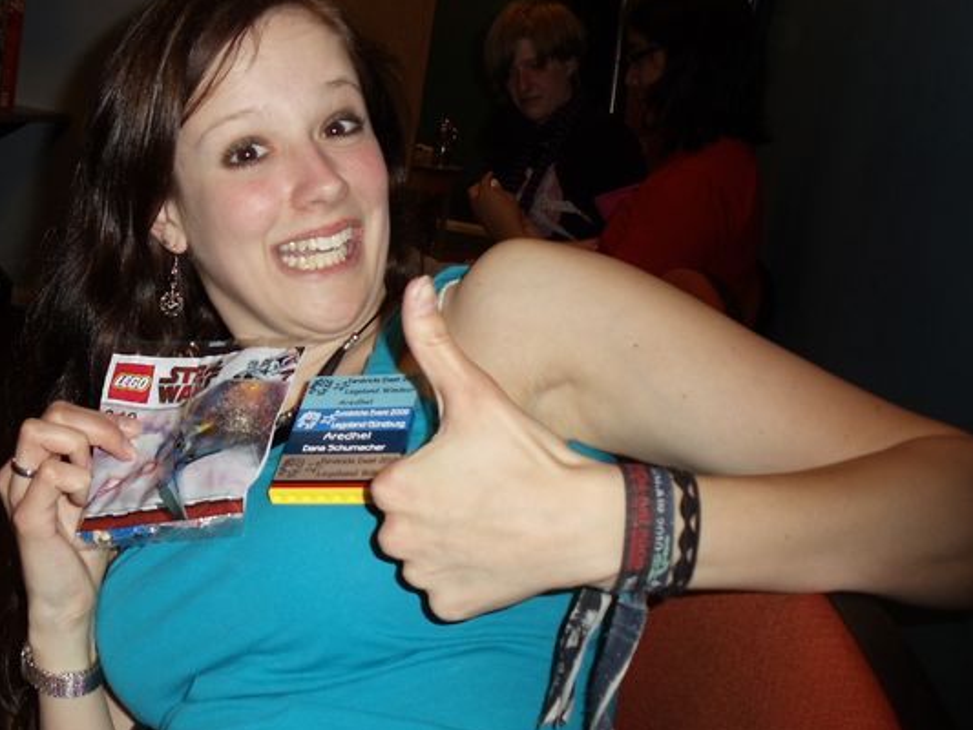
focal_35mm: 66
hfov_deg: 29.2
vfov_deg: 22.3
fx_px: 1856
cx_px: 347
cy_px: 354
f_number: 3.5
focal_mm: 6
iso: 80
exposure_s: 1/30
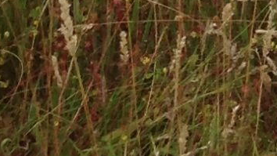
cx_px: 520
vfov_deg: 3.8
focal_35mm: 275
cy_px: -761
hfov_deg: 7.6
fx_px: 2020
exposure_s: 1/1681
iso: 50
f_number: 2.4
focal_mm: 4.28
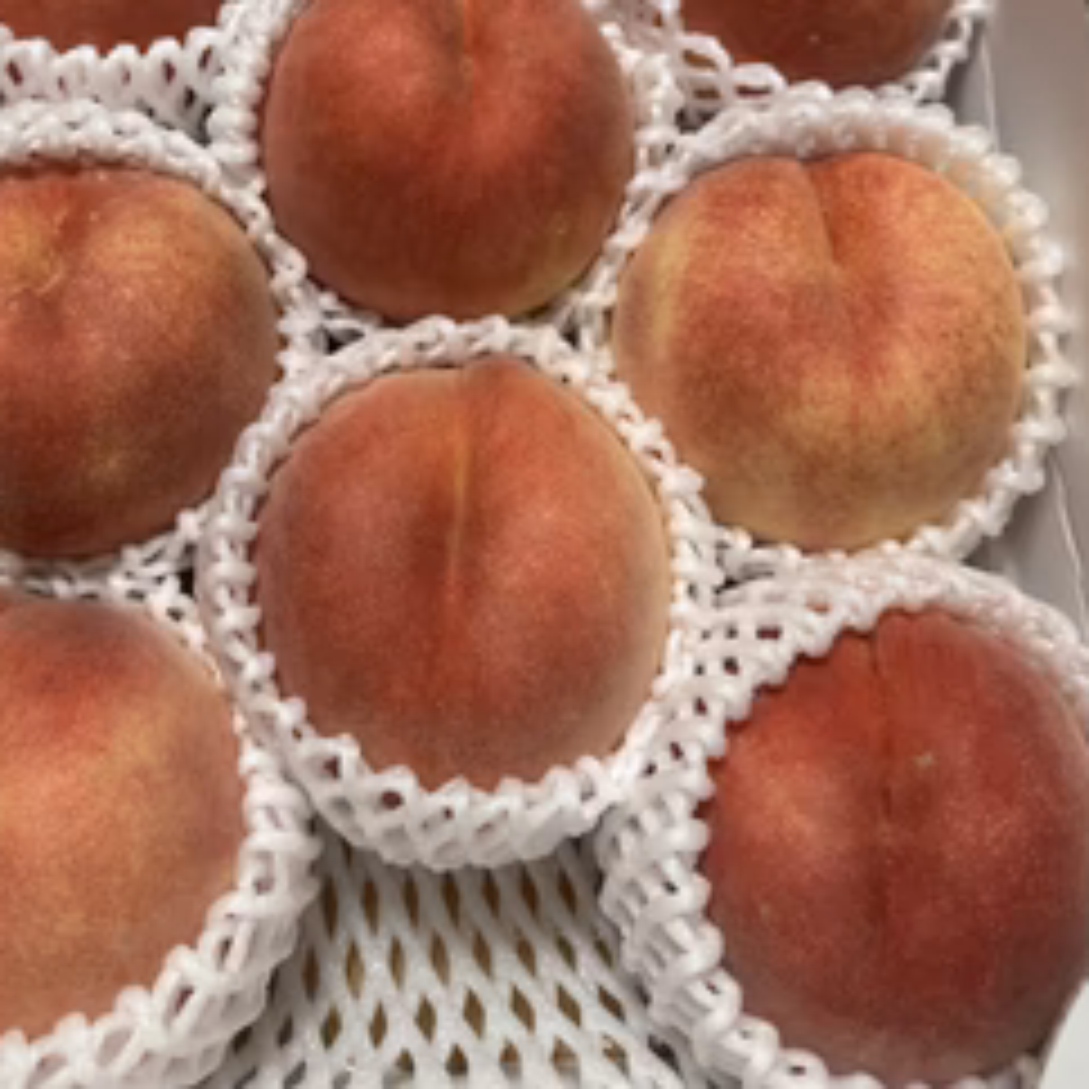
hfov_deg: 46.9
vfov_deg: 45.1
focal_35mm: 35
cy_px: 234
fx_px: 1246
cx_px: 428
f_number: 1.78
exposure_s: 1/50
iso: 125
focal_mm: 6.76
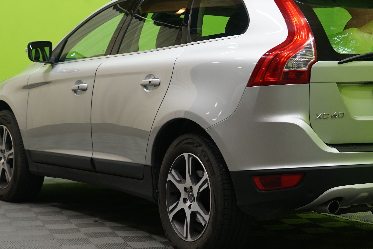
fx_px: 1015
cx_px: 245
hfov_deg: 20.8
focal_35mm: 98
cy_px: 89
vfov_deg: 13.9
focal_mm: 54
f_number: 5.6
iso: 1000
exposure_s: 1/25
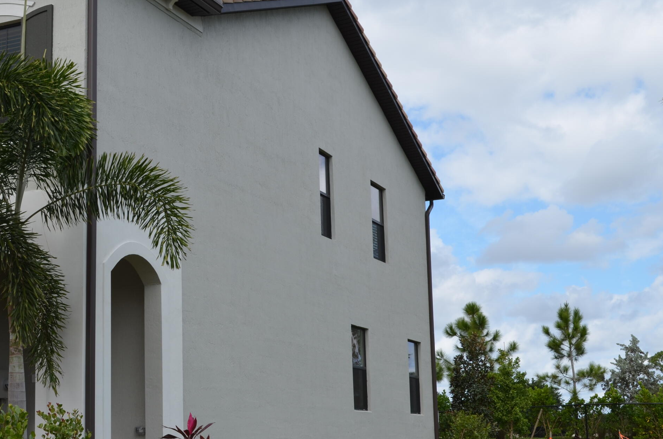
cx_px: 319
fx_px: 1048
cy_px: 274
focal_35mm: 57
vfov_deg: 23.6
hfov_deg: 35.1
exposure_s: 1/200
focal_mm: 24
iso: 100
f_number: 7.1
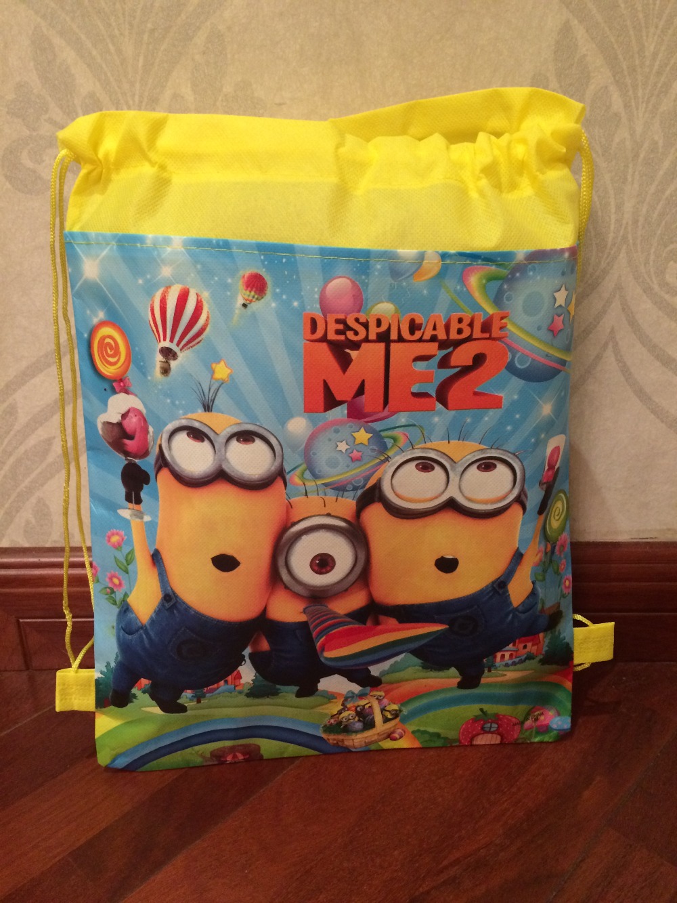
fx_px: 756
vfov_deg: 61.7
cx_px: 338
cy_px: 452
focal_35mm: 29
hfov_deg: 48.2
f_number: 2.2
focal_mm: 4.15
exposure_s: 1/17
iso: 320
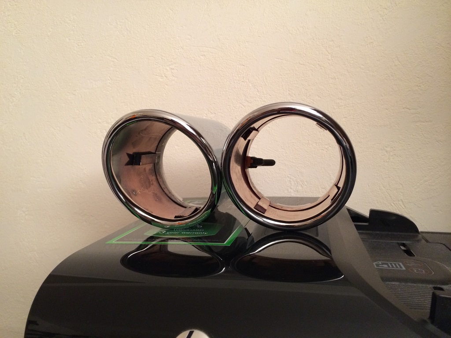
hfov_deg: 60.0
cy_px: 169
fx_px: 391
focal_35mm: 30
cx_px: 226
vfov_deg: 46.8
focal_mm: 4.12
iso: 200
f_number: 2.2
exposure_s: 1/30
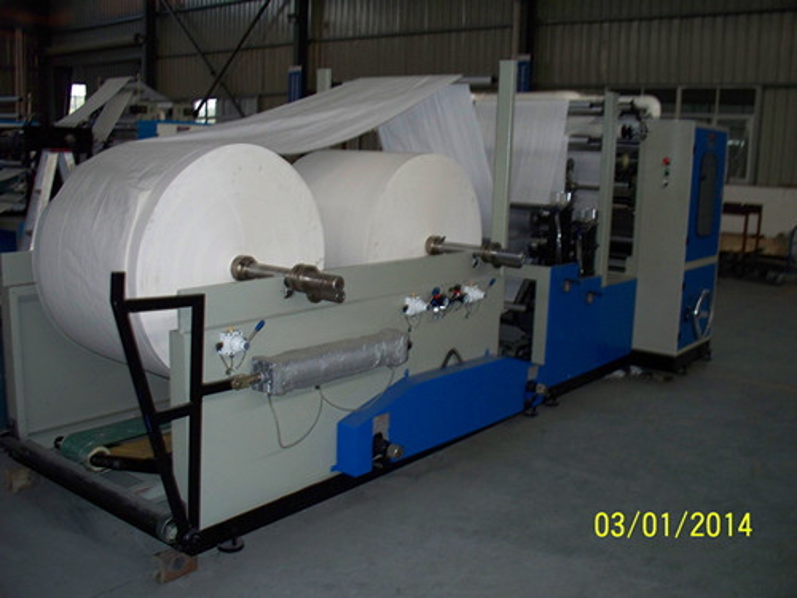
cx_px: 398
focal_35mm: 36
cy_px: 299
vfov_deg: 39.7
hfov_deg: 51.4
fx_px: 829
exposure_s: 1/30
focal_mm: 7.54
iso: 200
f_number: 2.8
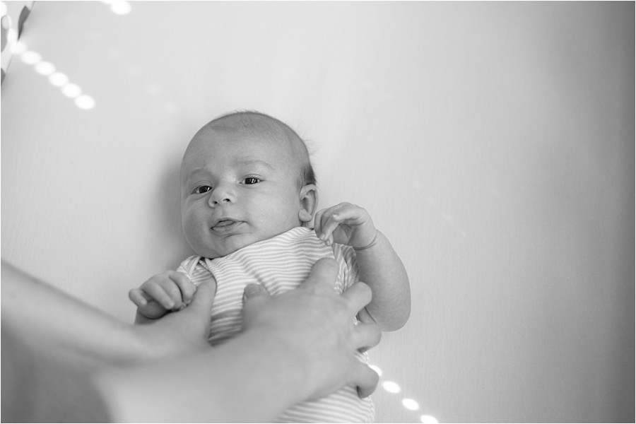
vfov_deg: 27.0
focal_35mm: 50
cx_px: 318
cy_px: 212
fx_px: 883
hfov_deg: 39.6
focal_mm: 50
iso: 560
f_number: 2.2
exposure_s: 1/500
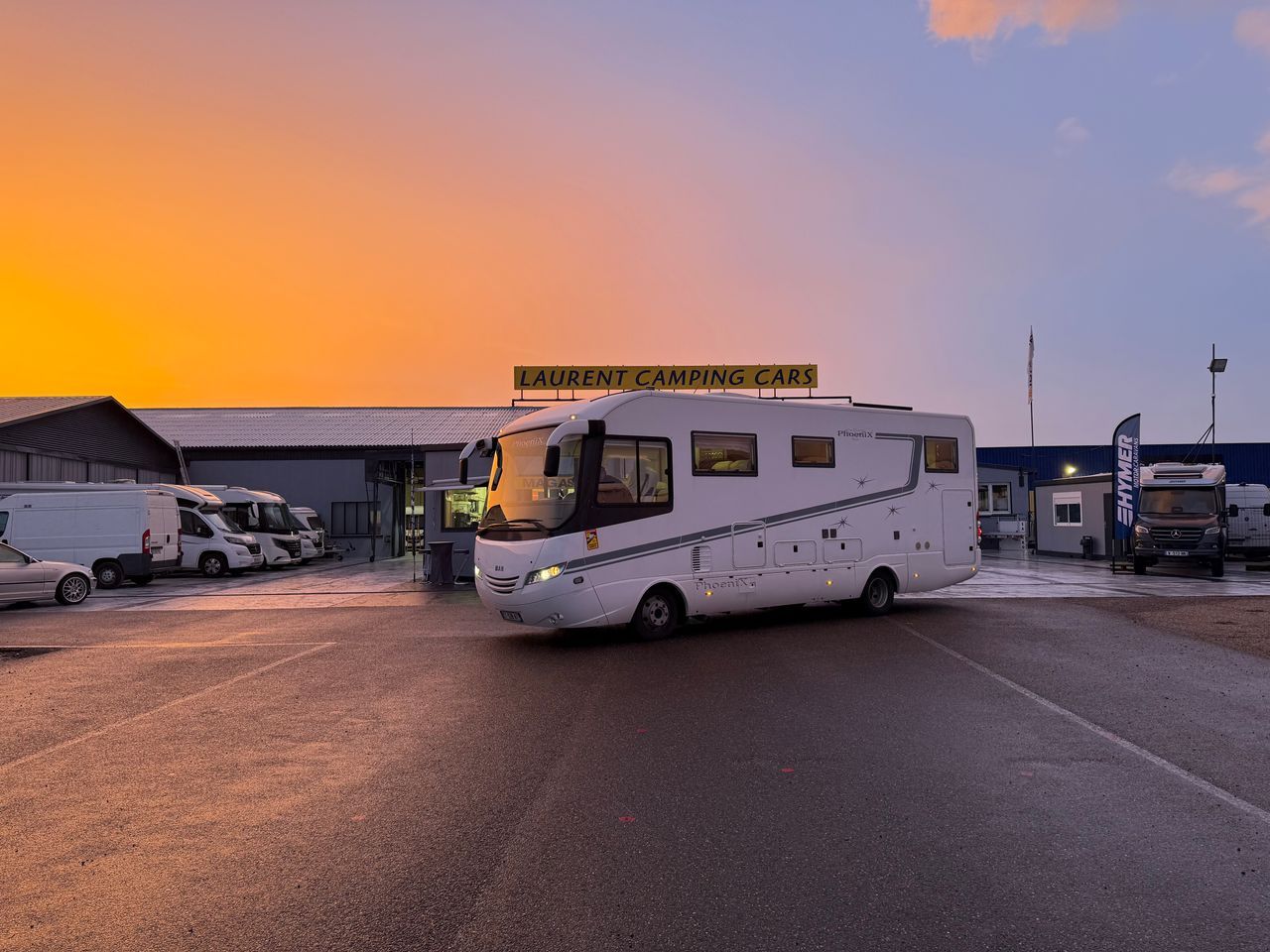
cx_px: 635
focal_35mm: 24
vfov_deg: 56.8
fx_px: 881
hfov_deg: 71.6
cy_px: 476
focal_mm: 6.76
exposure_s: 1/121
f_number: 1.78
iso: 80
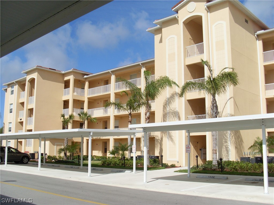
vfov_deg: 37.7
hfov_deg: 49.0
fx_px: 301
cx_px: 137
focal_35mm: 38
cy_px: 102
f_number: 7.7
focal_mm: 6.3
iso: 80
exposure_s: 1/500
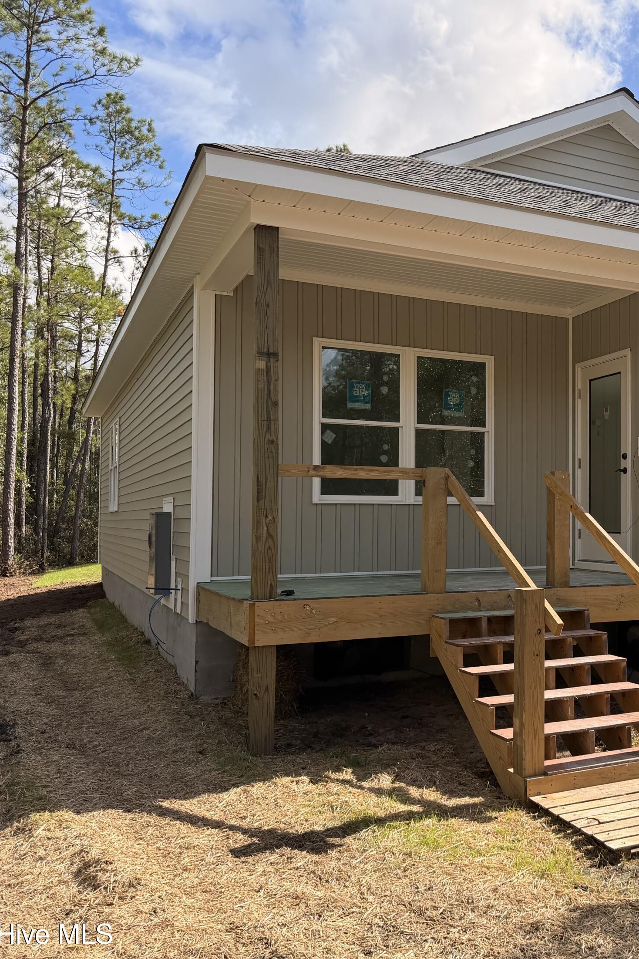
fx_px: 905
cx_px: 557
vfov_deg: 55.8
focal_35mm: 34
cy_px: 489
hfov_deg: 36.8
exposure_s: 1/3279
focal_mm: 6.76
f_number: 1.78
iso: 100
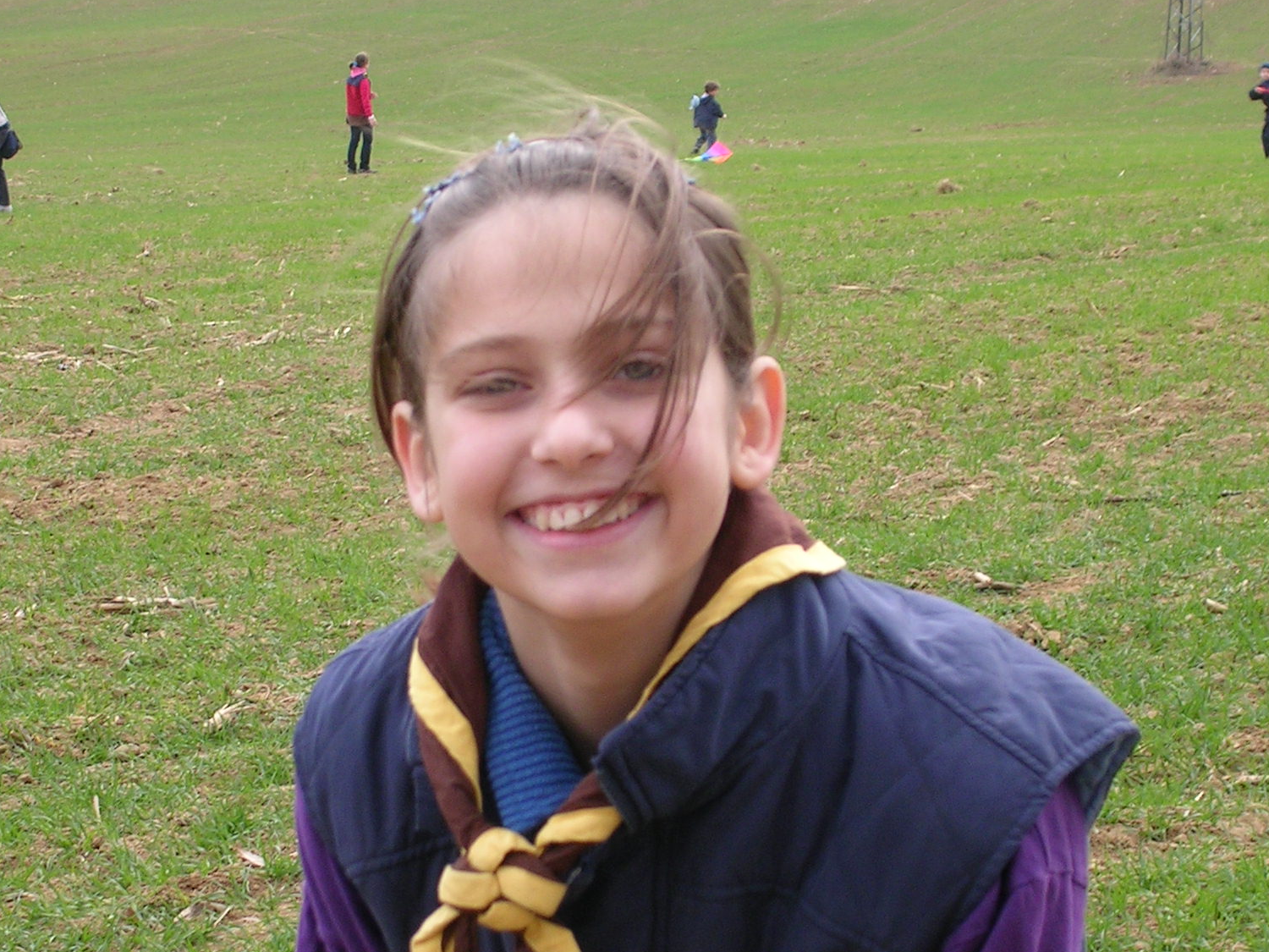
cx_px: 519
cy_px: 484
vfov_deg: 9.5
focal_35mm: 157
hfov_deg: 12.6
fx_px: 5756
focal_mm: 17.4
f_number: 4.9
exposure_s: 1/68.7
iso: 50
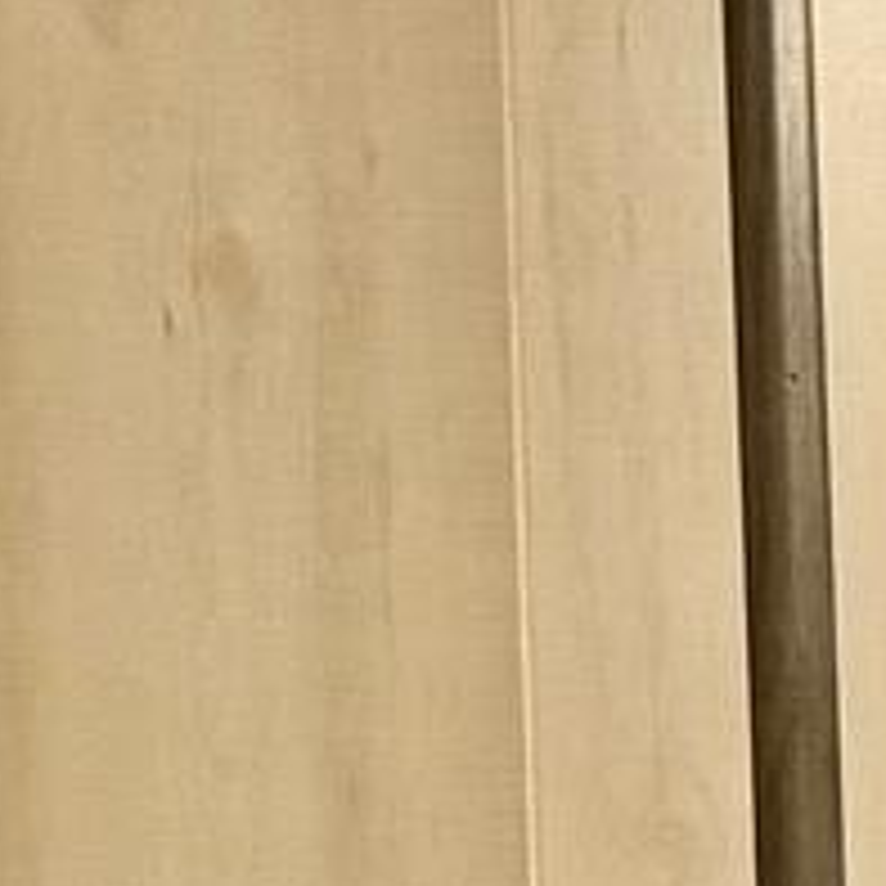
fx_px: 6371
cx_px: 3274
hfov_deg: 6.7
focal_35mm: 220
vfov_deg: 7.9
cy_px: 1129
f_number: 1.78
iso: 500
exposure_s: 1/60
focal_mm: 6.76
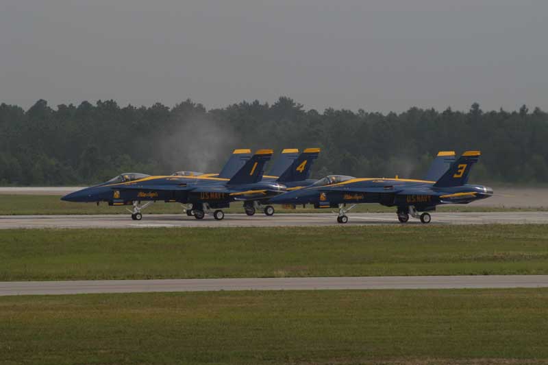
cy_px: 182
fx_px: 4563
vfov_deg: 4.6
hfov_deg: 6.9
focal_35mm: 300
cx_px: 274
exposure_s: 1/1000
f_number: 8
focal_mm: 200
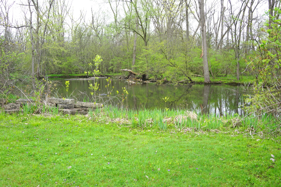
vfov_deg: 38.4
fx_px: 269
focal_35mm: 34
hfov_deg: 55.1
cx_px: 140
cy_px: 94
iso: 100
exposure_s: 1/60
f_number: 6.3
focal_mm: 23
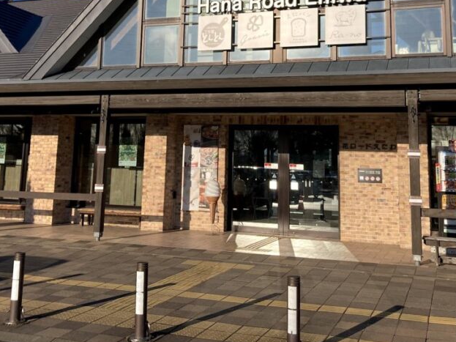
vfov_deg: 30.7
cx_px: 209
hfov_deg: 41.2
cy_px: 64
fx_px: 606
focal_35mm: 46
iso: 20
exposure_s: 1/2088
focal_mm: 3.99
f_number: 1.8
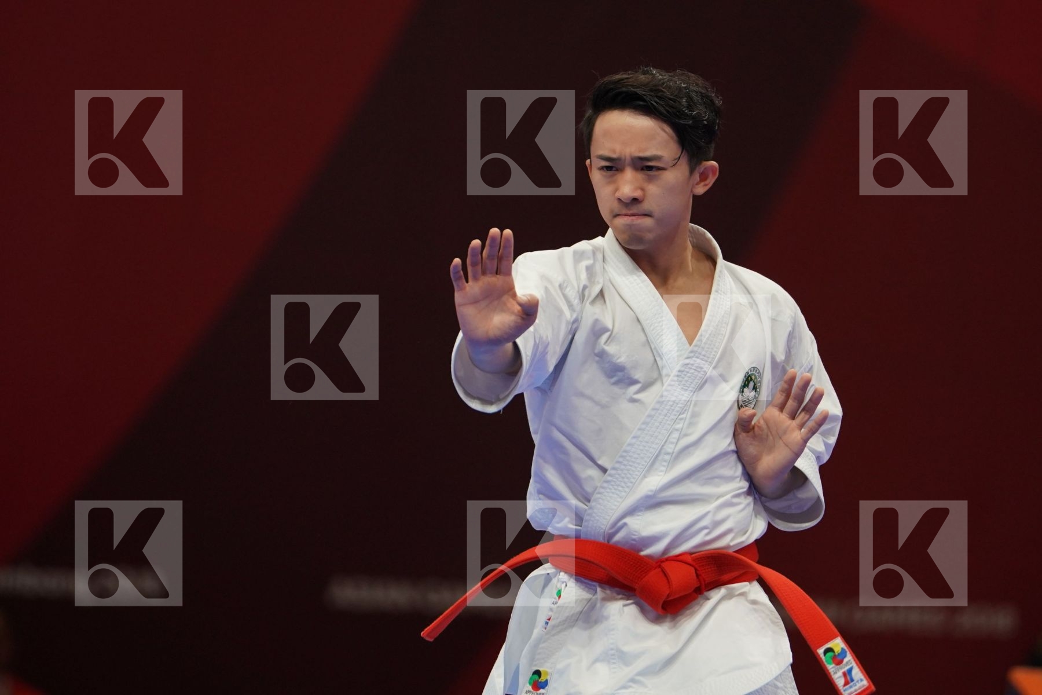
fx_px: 12156
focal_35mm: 420
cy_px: 348
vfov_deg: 3.3
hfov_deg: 4.9
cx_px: 521
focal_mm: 280
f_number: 4
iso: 1250
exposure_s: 1/500
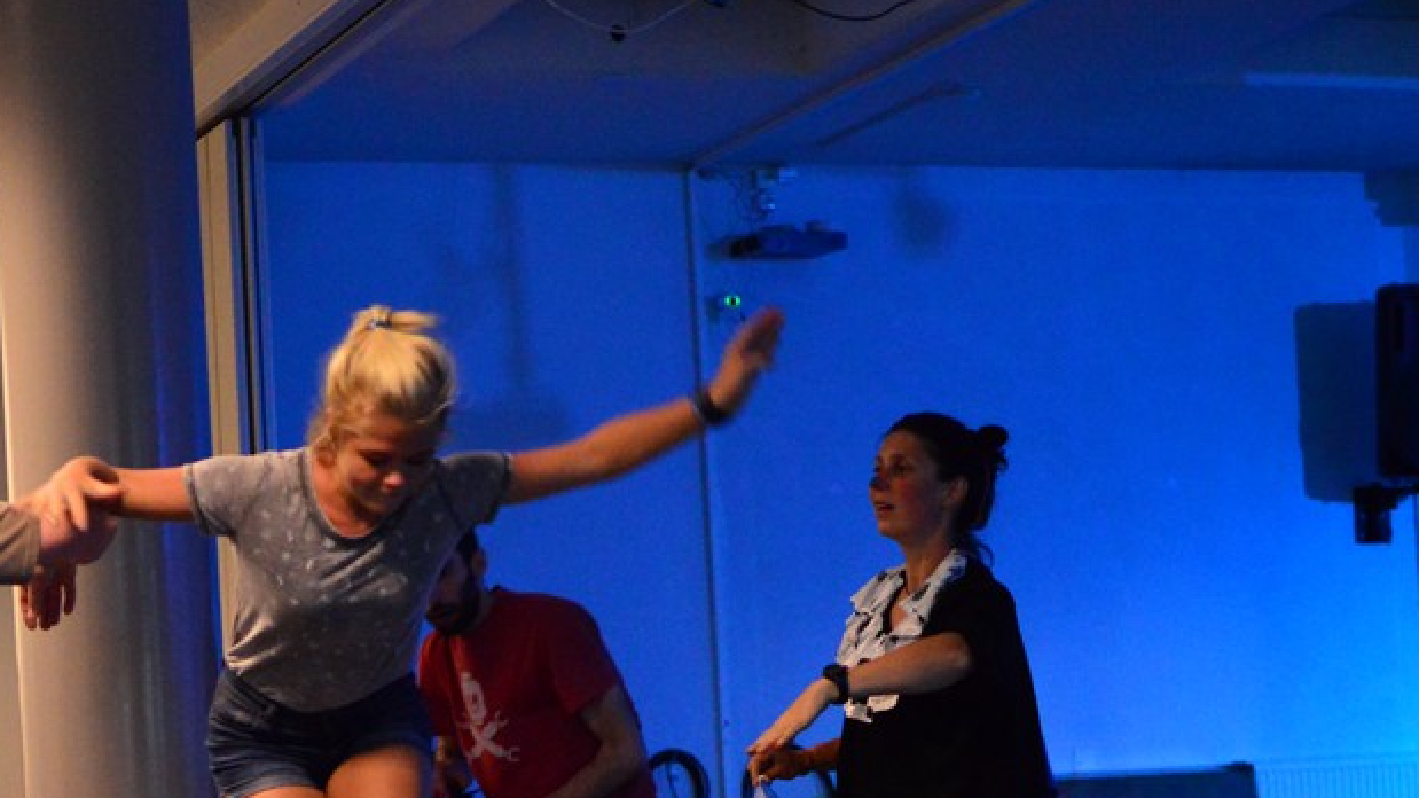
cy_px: 730
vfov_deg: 13.2
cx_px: 282
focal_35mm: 91
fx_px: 3418
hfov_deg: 23.1
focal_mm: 35
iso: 3200
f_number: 1.8
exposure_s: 1/125
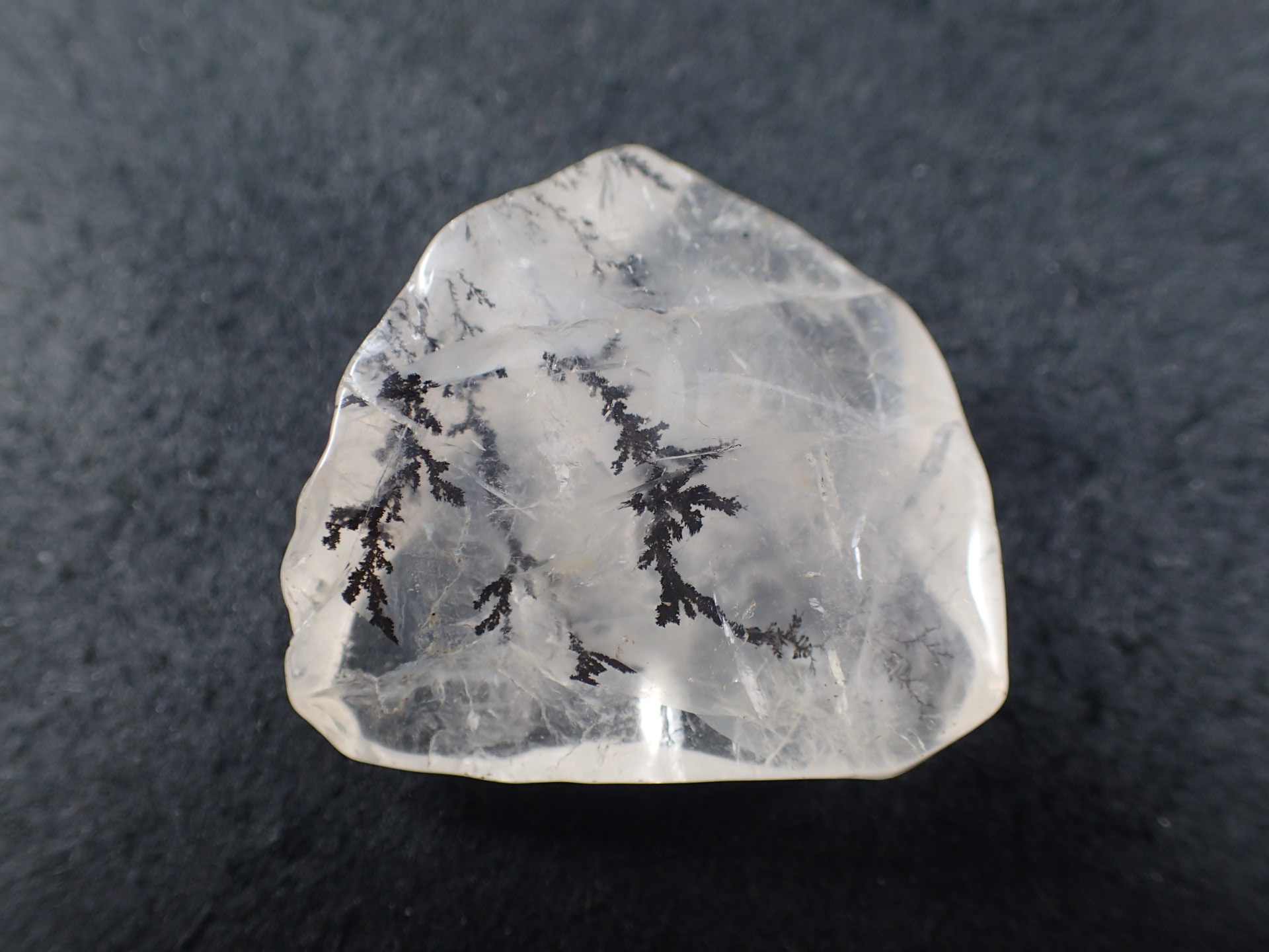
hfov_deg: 56.8
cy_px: 476
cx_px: 634
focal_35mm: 32
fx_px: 1173
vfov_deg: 44.2
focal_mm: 5.87
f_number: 2.4
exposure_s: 1/125
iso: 160
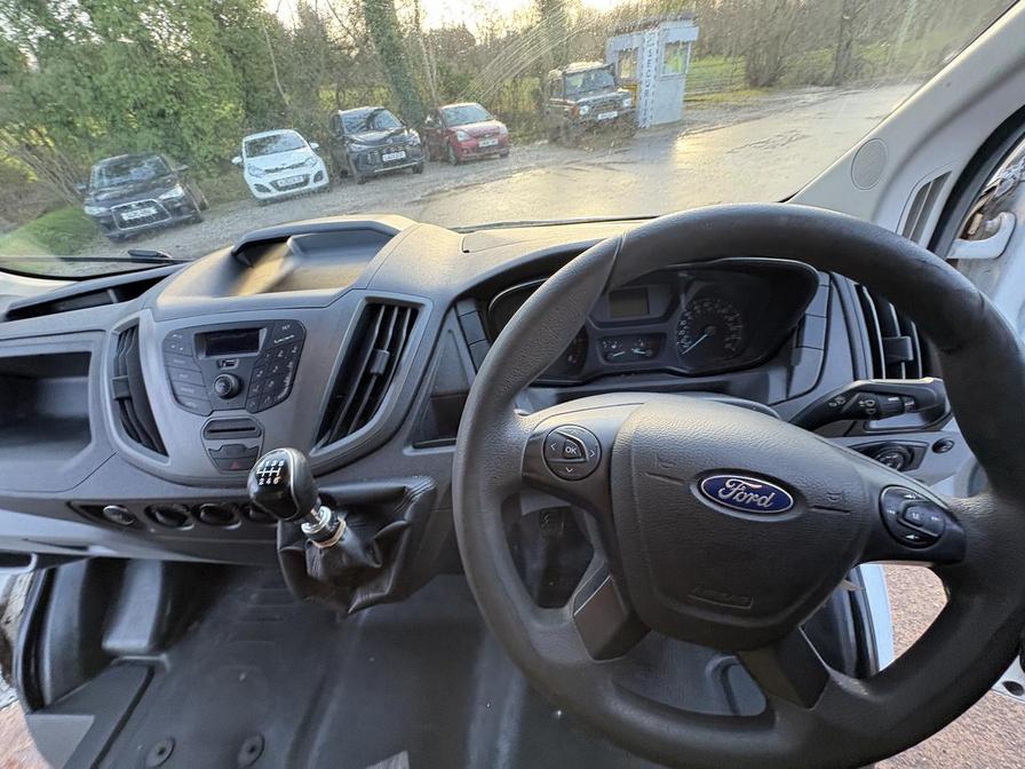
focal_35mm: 14
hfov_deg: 102.1
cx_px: 512
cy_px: 384
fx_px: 415
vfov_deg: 85.7
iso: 200
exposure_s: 1/80
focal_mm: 2.22
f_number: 2.2
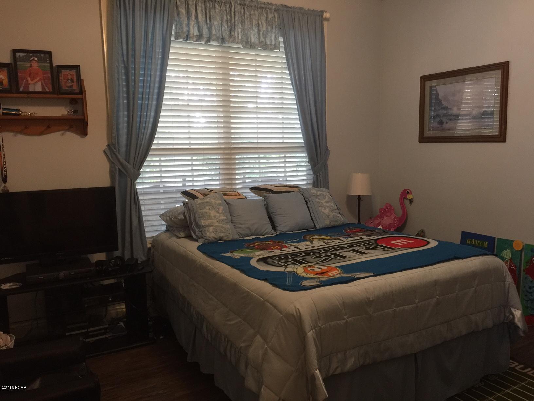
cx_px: 267
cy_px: 200
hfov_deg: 61.7
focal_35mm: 29
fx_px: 447
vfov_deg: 48.2
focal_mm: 4.15
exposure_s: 1/15
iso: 100
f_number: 2.2
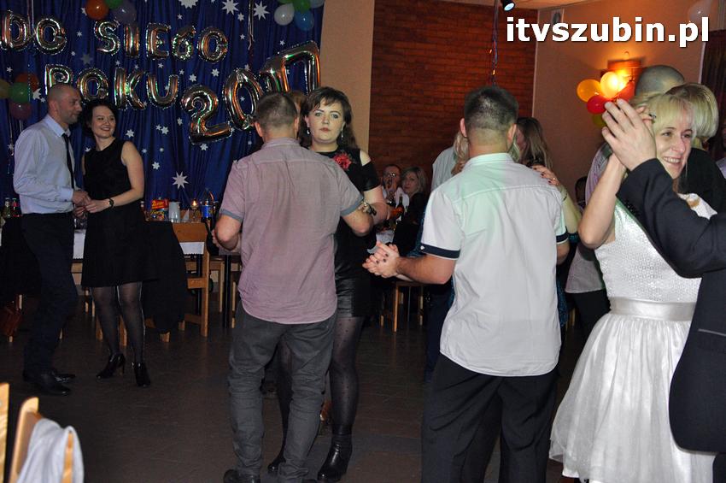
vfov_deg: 22.6
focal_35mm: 60
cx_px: 363
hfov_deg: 33.4
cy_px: 242
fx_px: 1209
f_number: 4.8
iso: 1600
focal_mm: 40
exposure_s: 1/60
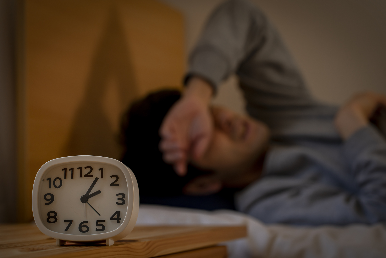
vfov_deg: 16.1
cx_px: 193
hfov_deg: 23.9
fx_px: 911
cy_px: 129
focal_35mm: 85
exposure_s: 1/80
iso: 320
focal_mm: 85
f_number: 5.6
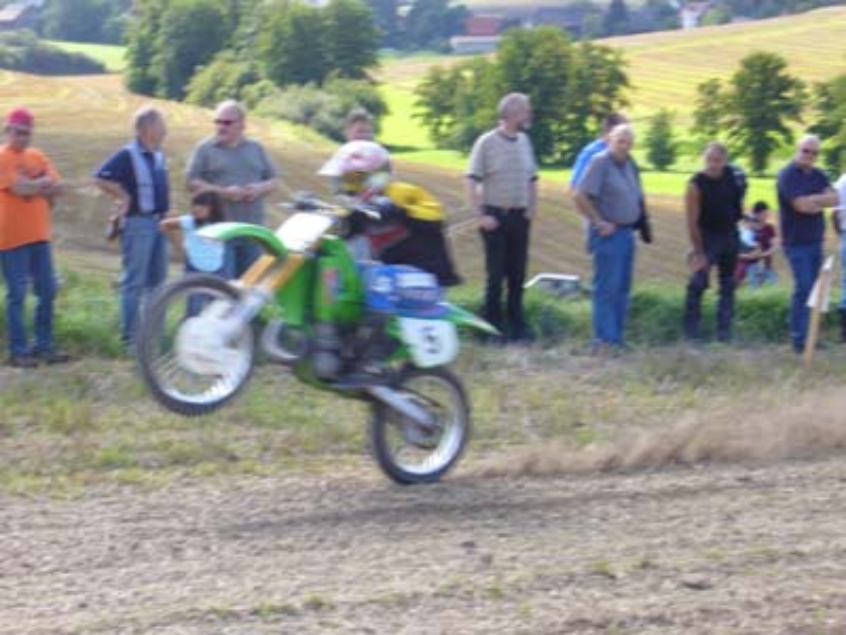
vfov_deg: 14.4
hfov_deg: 19.1
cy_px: 318
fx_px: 2517
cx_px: 423
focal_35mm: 103
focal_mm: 17
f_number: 4.9
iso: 100
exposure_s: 1/125
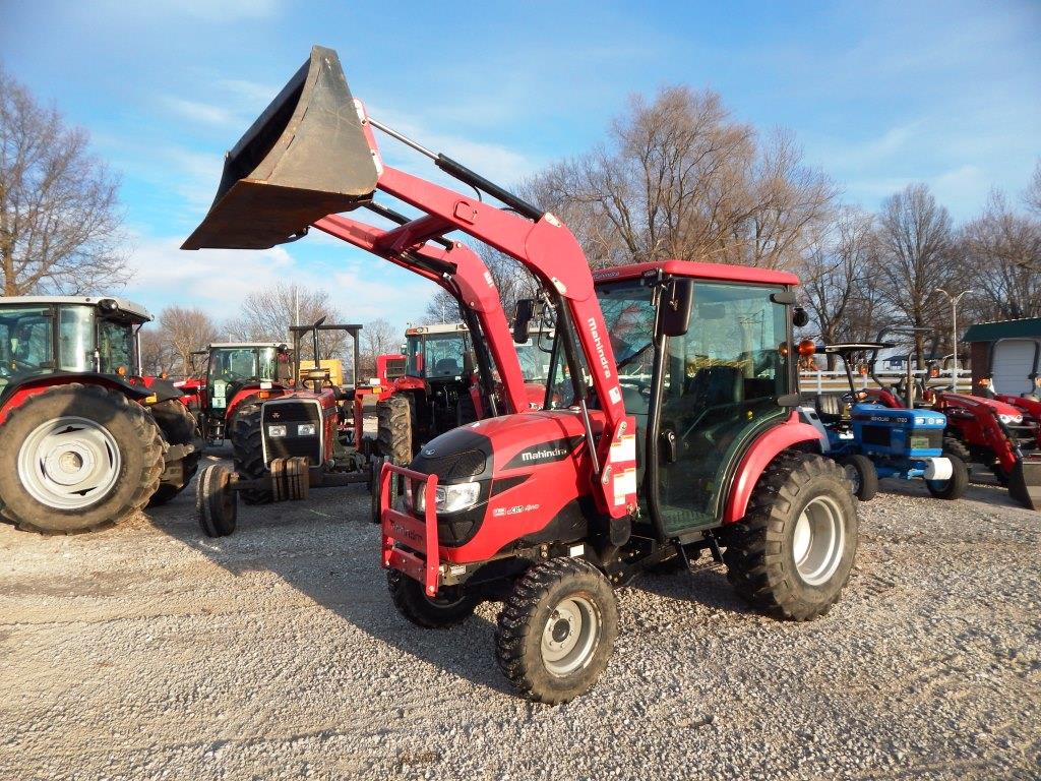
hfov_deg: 76.4
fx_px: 662
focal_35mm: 22
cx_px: 520
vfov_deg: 61.1
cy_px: 390
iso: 125
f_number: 3
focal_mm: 4
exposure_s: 1/640
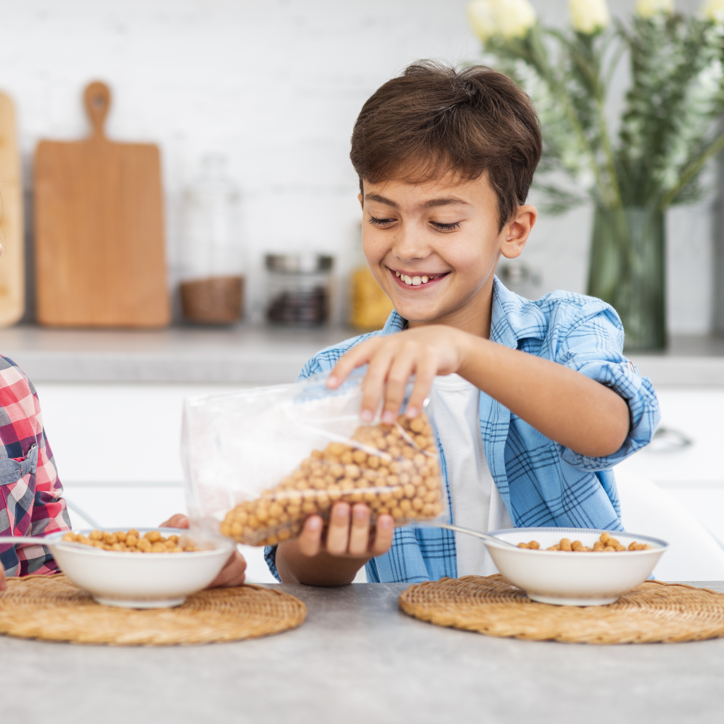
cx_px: 205
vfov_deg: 16.0
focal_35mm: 109
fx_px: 2579
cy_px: 361
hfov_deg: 15.9
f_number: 2.8
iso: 100
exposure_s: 1/200
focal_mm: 85
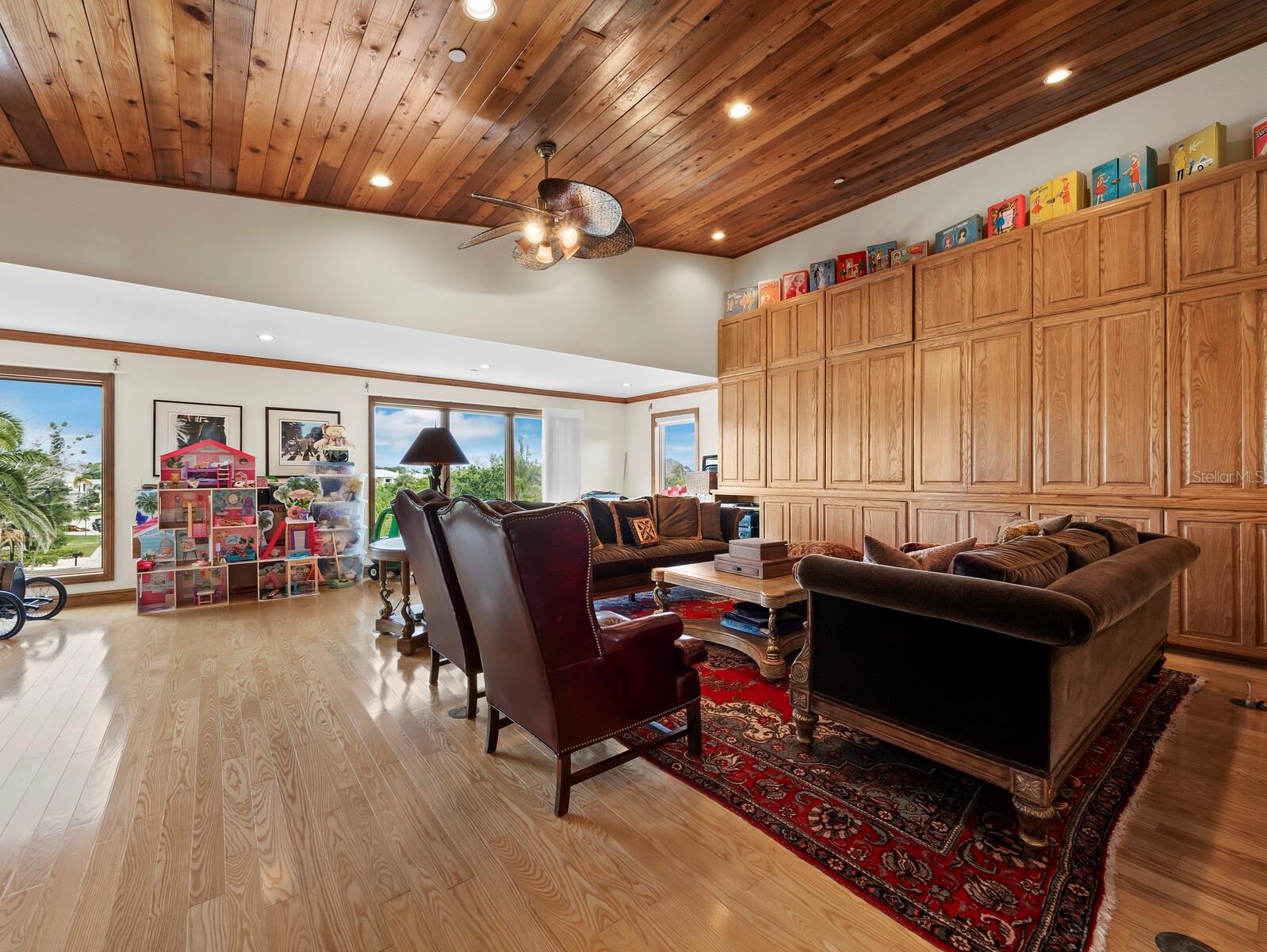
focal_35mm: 14
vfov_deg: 85.7
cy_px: 476
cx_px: 634
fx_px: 513
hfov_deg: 102.0
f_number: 10
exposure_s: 1/2.5
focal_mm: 7
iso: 400
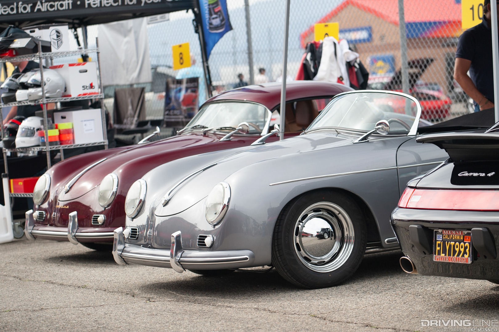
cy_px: 166
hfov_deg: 17.1
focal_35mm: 120
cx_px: 250
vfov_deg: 11.4
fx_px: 1663
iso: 200
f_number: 4
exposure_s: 1/640
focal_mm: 120
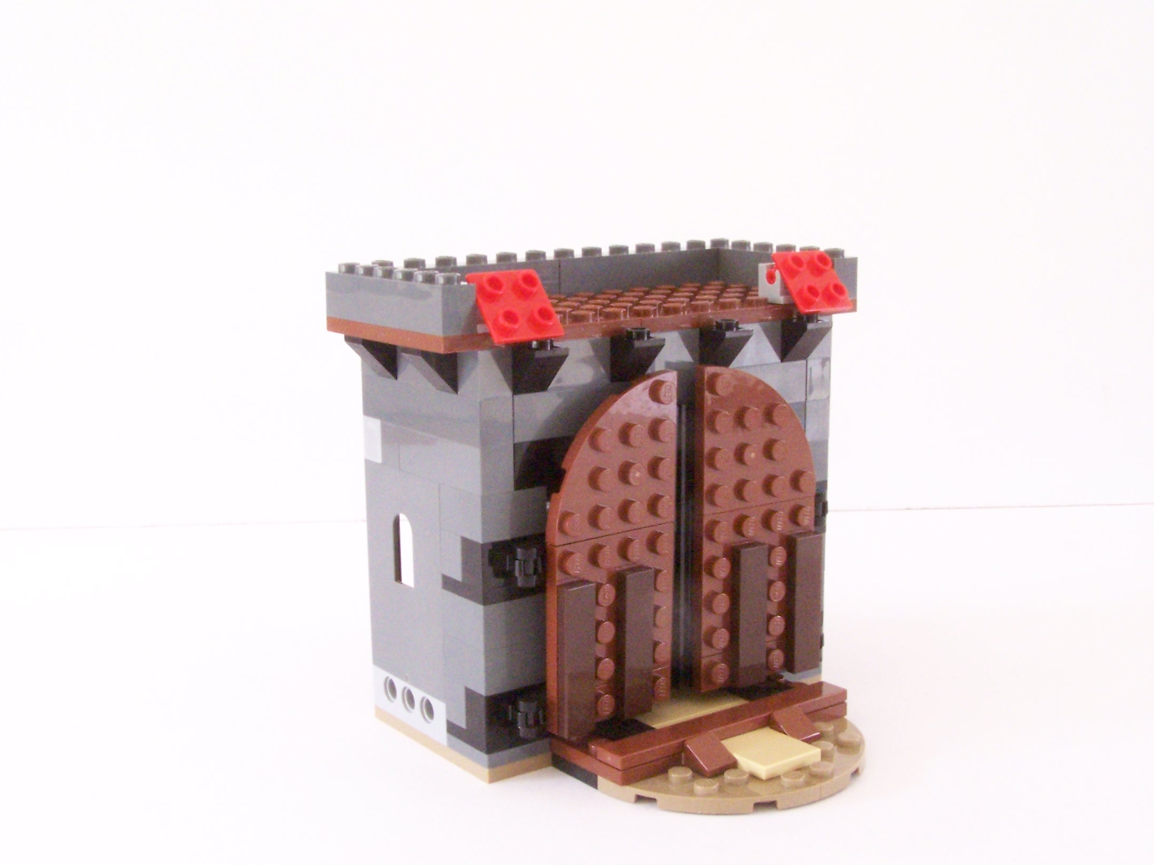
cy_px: 474
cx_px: 605
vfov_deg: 32.2
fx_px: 1500
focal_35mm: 45
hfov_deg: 42.1
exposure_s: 1/8
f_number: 8
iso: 400
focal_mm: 6.3
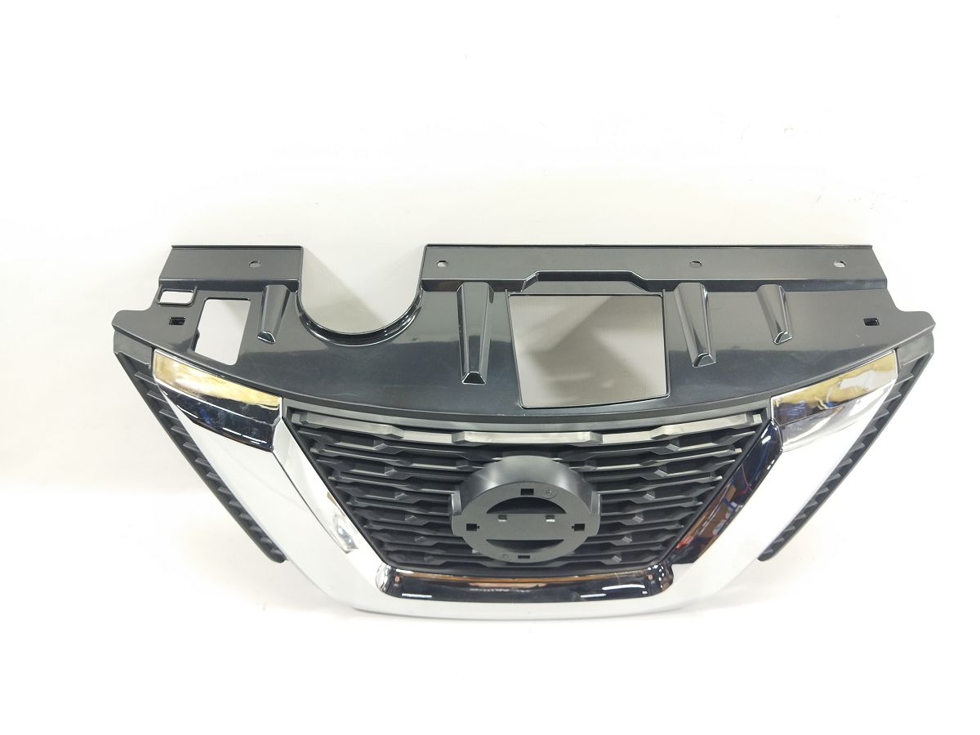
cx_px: 490
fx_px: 764
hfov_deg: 65.3
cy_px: 368
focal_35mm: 27
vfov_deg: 51.4
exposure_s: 1/50
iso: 122
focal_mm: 4.71
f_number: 1.79
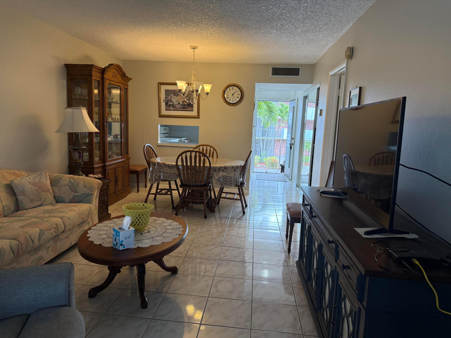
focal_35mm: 24
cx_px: 226
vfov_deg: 56.8
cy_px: 169
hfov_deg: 71.6
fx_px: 313
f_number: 1.78
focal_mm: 6.76
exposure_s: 1/120
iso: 250
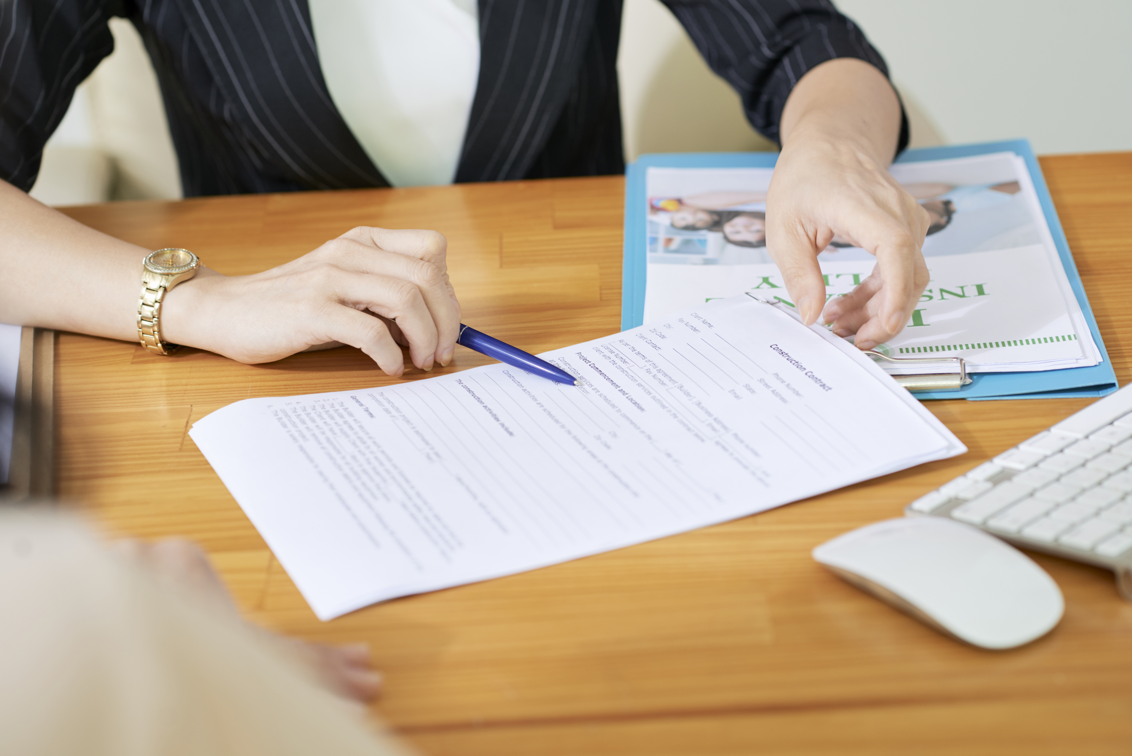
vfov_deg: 16.1
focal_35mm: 85
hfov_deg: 23.9
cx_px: 566
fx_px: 2673
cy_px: 378
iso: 400
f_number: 4
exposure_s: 1/80
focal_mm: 85
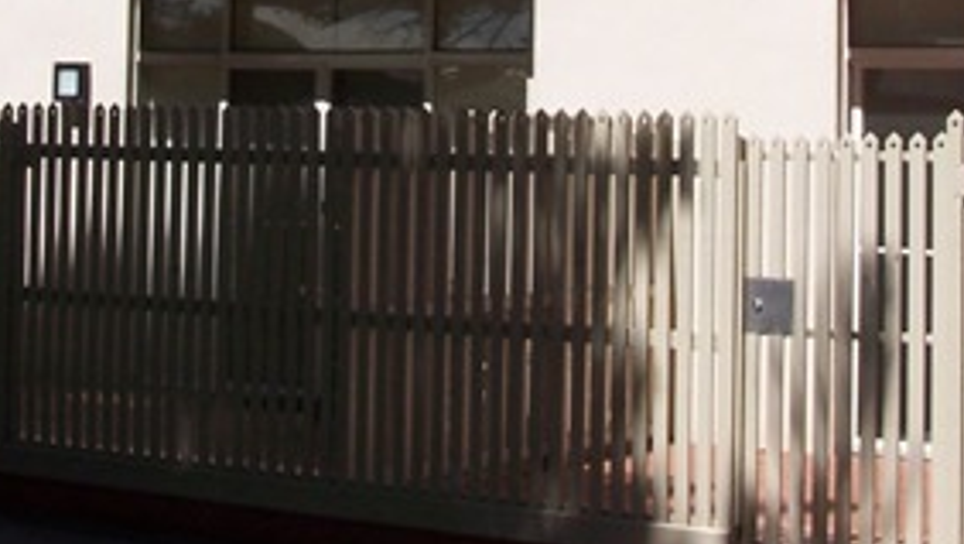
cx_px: 516
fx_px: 2404
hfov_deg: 22.7
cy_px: -99
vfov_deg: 12.6
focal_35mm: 94
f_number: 5.6
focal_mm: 6.3
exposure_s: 1/350
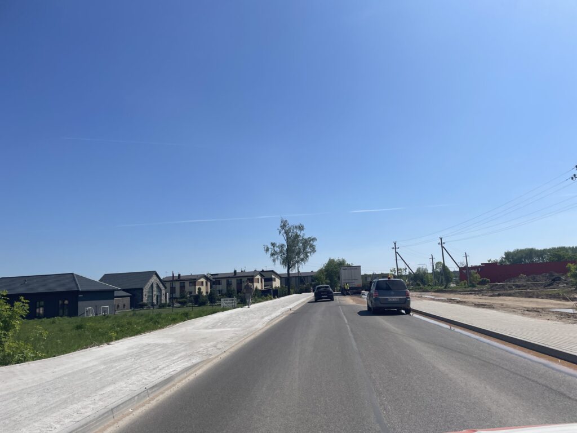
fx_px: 433
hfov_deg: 67.3
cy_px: 216
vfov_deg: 53.1
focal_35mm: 26
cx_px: 288
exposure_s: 1/6494
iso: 32
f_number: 1.6
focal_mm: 4.2
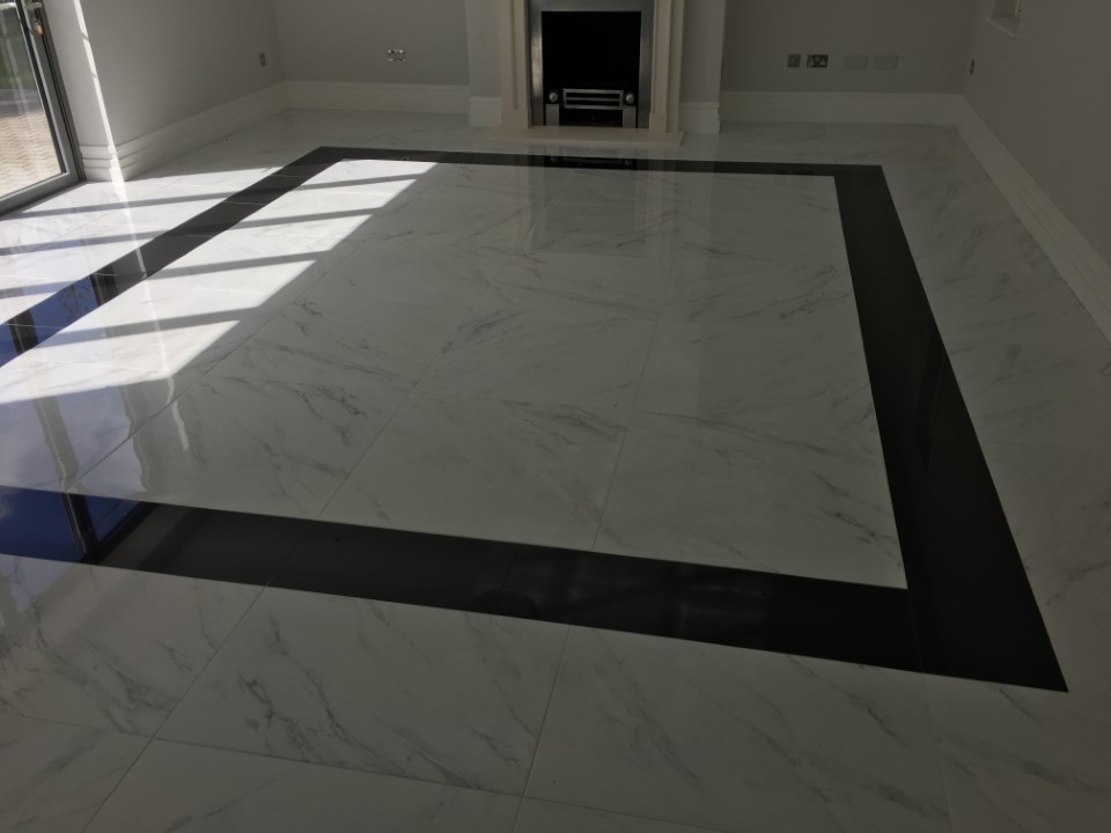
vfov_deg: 48.2
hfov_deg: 61.7
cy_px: 416
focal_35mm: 29
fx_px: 931
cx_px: 556
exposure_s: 1/785
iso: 25
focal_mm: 4.15
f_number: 2.2
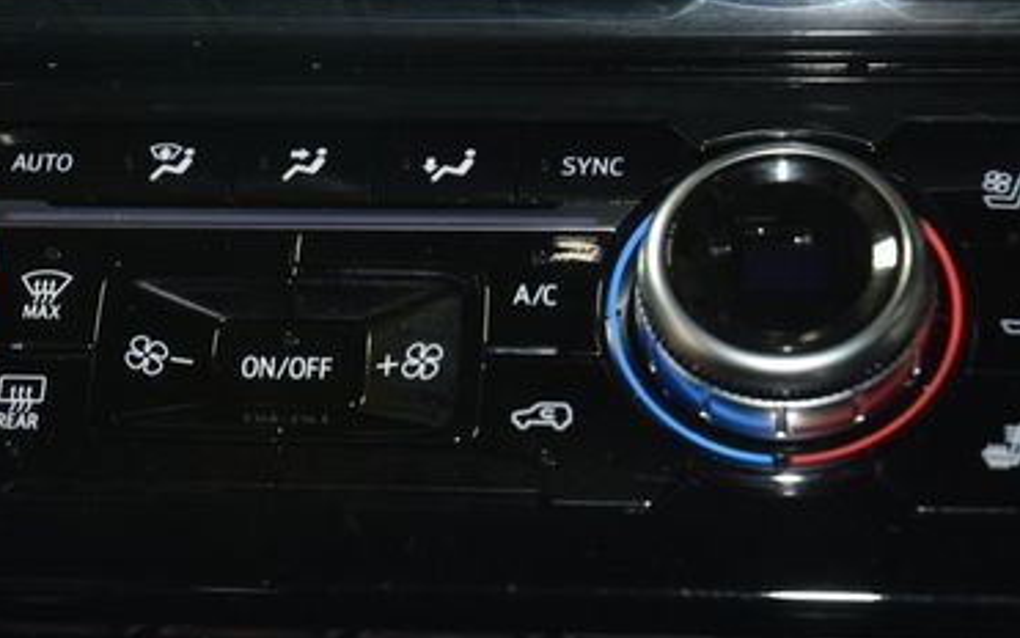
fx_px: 3809
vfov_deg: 9.6
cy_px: 331
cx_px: 278
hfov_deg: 15.2
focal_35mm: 137
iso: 1000
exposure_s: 1/40
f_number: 4.5
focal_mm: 52
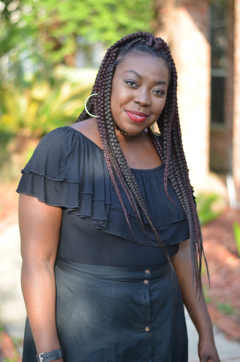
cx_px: 120
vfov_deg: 27.0
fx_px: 754
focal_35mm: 75
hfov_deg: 18.1
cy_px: 181
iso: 100
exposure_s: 1/500
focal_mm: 50
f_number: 1.8
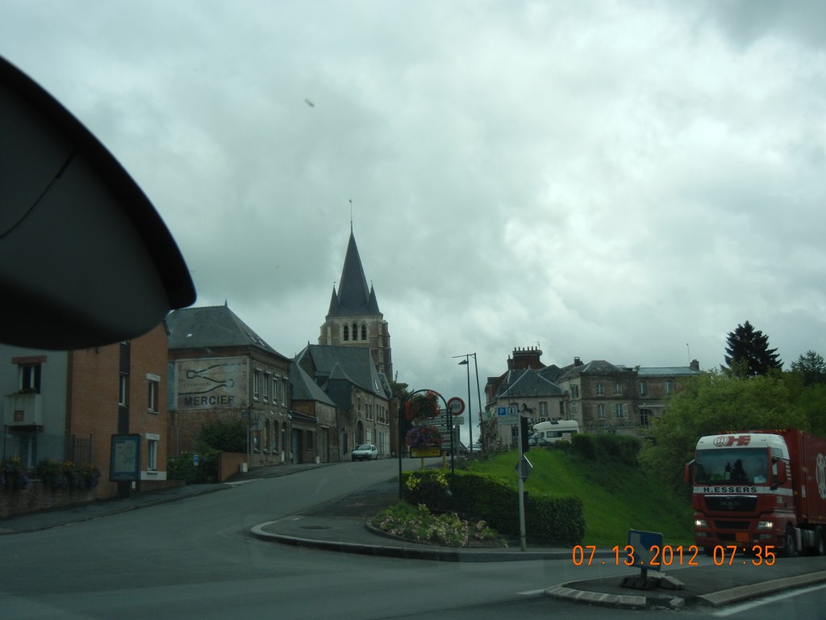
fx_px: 931
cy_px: 310
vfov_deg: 36.8
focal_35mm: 39
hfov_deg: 47.9
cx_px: 413
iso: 160
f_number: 7.4
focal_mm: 7.1
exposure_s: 1/434
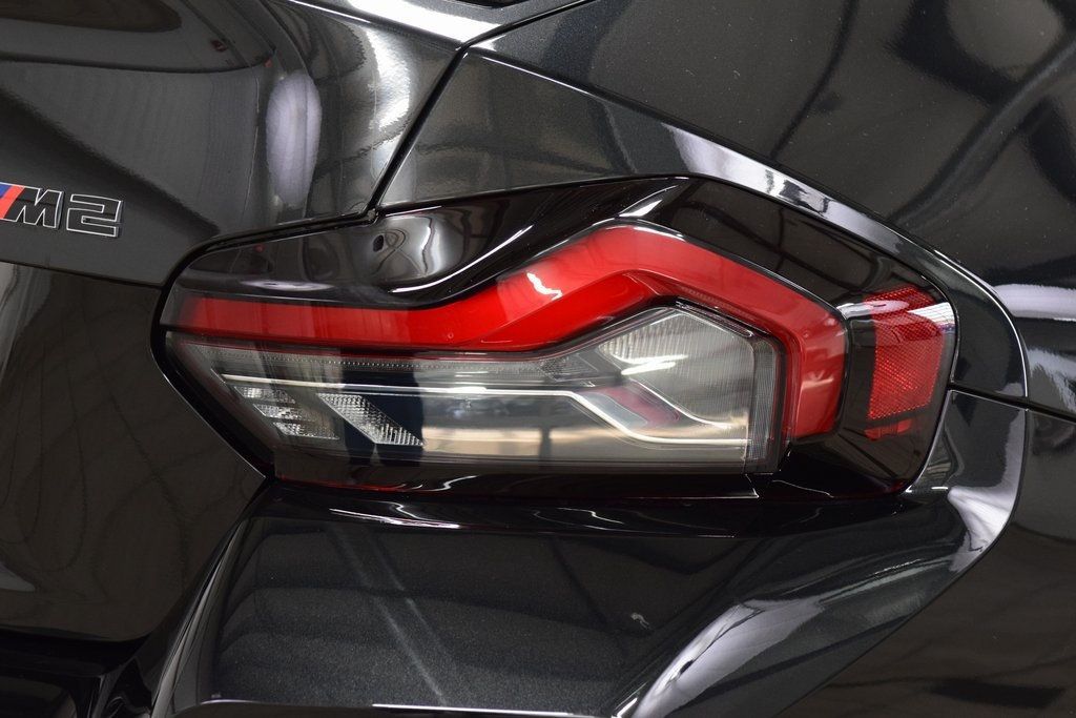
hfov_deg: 19.5
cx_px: 538
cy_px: 359
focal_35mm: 105
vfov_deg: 13.0
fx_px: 3139
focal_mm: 70
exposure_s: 1/30
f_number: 5.6
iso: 1600
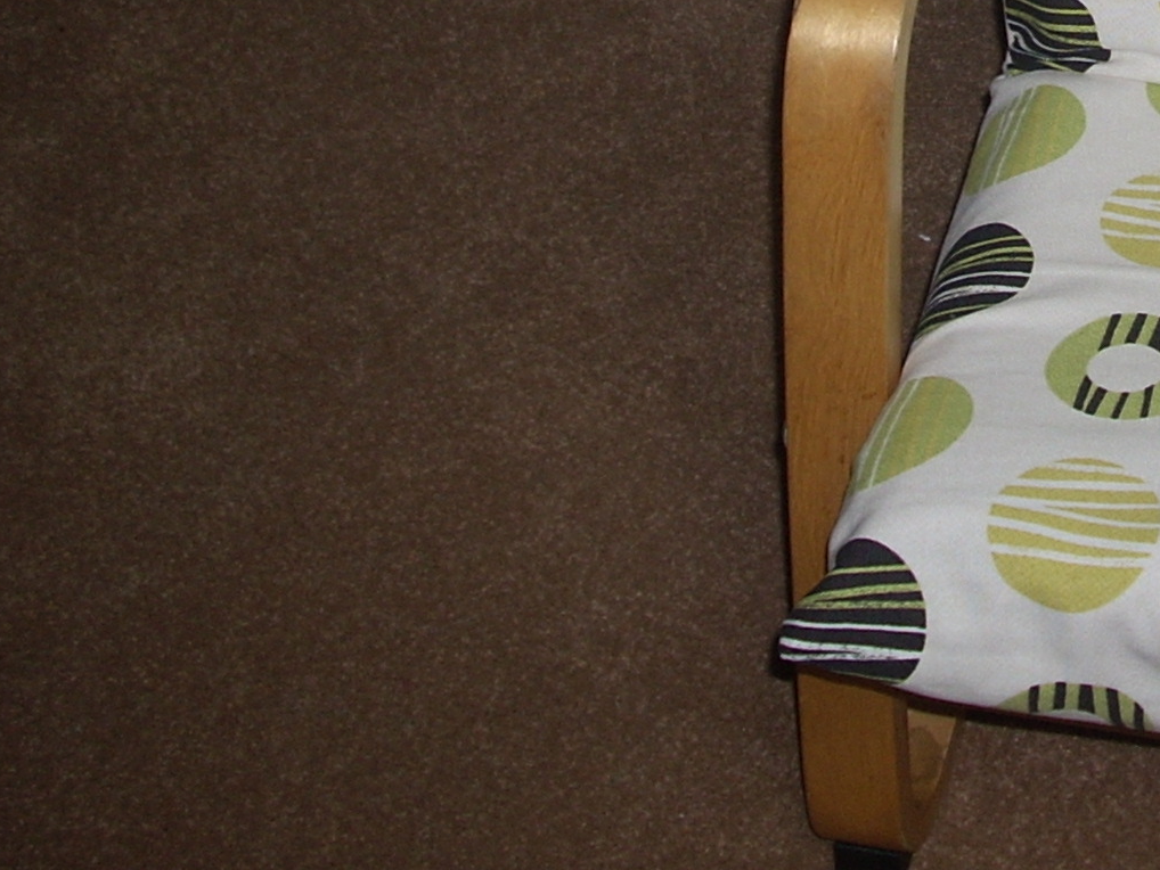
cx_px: 1289
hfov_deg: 20.1
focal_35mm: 93
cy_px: -178
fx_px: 3117
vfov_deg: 15.3
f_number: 2.8
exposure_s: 1/30
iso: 64
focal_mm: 6.2
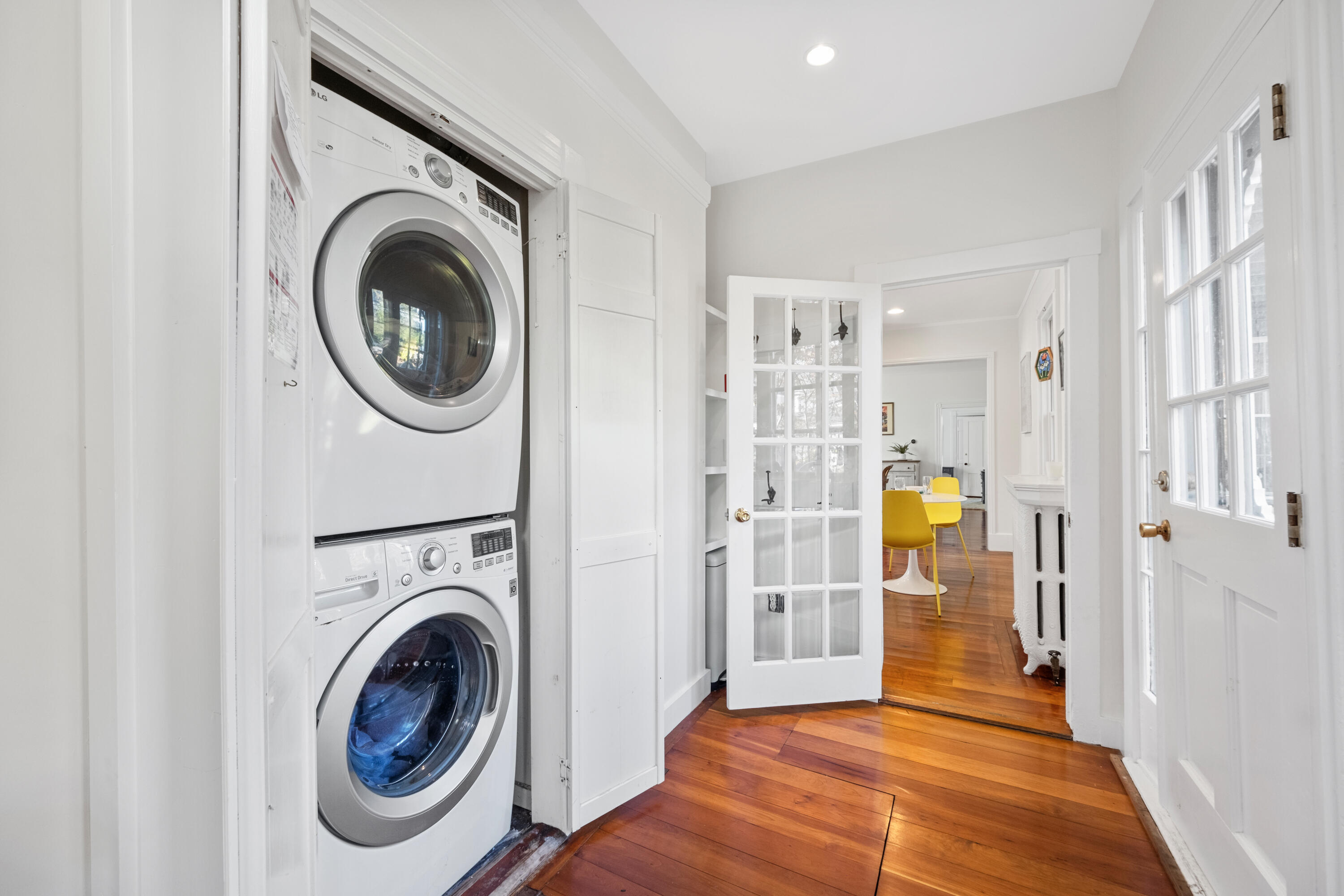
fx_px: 560
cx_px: 672
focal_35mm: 15
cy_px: 448
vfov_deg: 77.3
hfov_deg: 100.4
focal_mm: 9.7
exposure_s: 1/5
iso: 500
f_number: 8
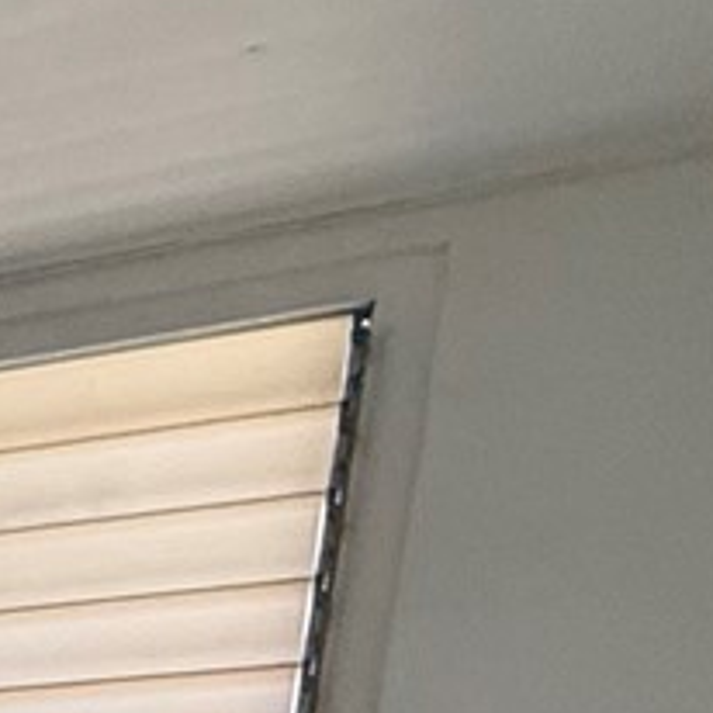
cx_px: -1506
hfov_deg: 10.8
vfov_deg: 14.6
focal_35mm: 96
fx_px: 2237
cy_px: 1478
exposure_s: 1/120
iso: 250
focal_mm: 2.22
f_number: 2.2
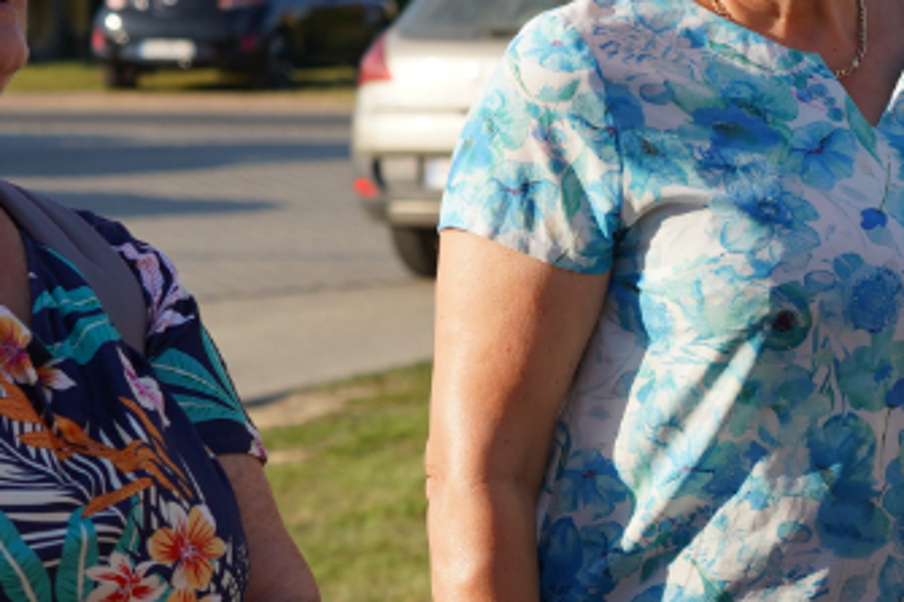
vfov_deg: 6.8
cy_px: 684
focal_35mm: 202
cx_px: 1052
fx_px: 5070
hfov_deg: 10.1
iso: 200
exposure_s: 1/800
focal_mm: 52
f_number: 5
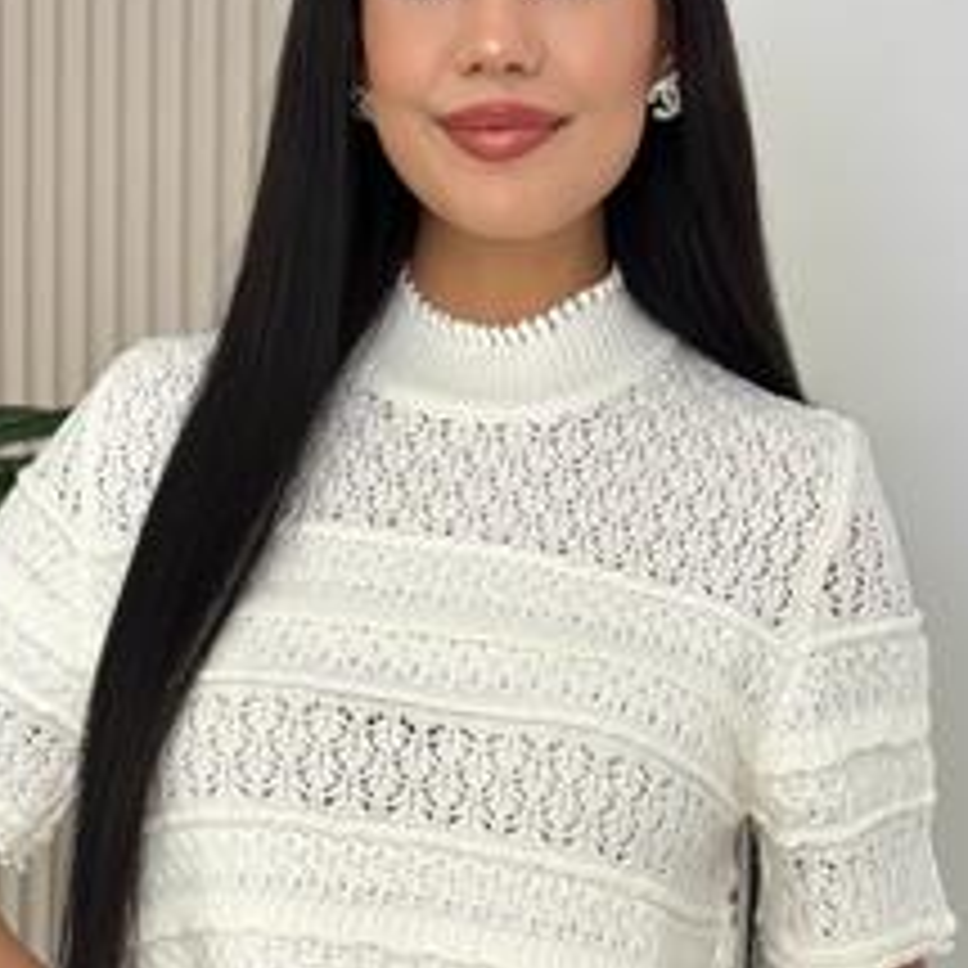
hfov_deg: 16.6
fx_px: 3322
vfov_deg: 16.5
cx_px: 486
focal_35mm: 105
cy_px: 736
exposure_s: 1/251
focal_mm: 6.86
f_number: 1.78
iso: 80
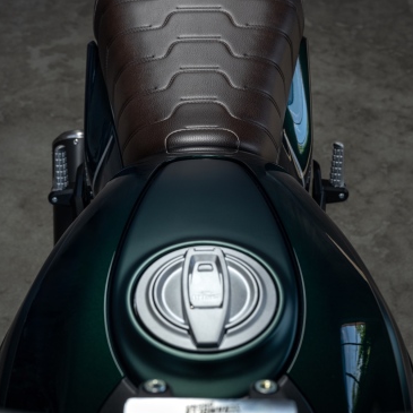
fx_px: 810
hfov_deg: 28.6
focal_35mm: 60
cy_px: 157
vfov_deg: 28.5
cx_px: 203
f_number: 8
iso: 200
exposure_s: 1/160
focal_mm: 43
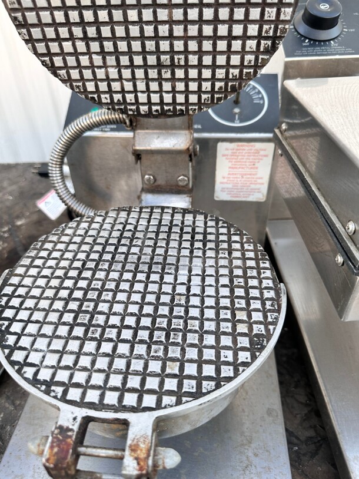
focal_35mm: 24
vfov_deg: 71.6
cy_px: 240
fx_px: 332
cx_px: 180
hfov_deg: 56.8
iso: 64
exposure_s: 1/126
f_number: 1.78
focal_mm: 6.86
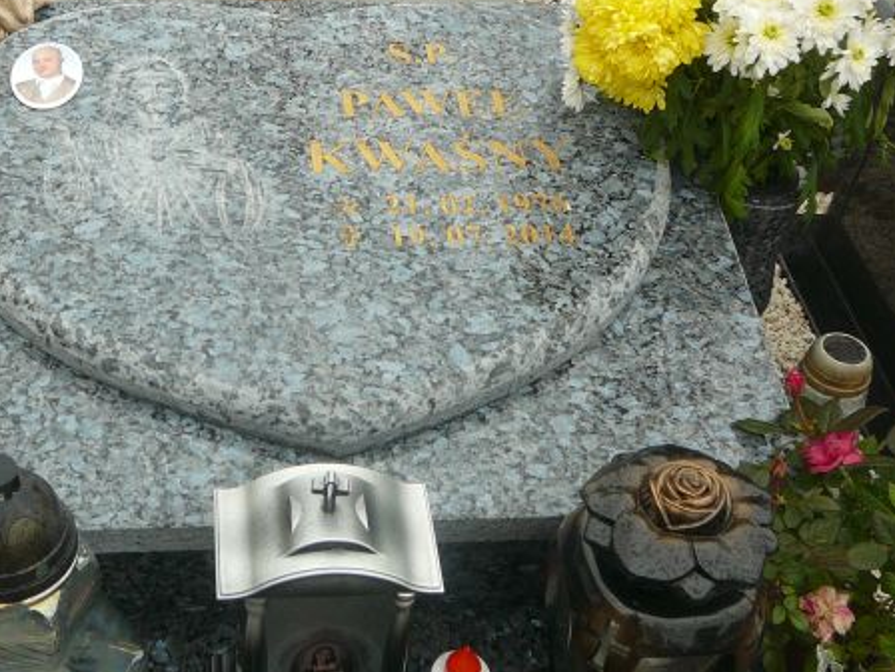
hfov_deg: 37.9
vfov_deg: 29.1
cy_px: 320
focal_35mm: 50
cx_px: 316
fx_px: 1293
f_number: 2.8
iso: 80
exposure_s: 1/125
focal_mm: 5.2
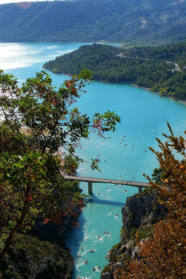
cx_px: 95
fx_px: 519
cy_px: 200
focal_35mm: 67
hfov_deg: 20.3
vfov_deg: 29.7
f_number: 11
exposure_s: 1/120
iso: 200
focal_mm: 24.3
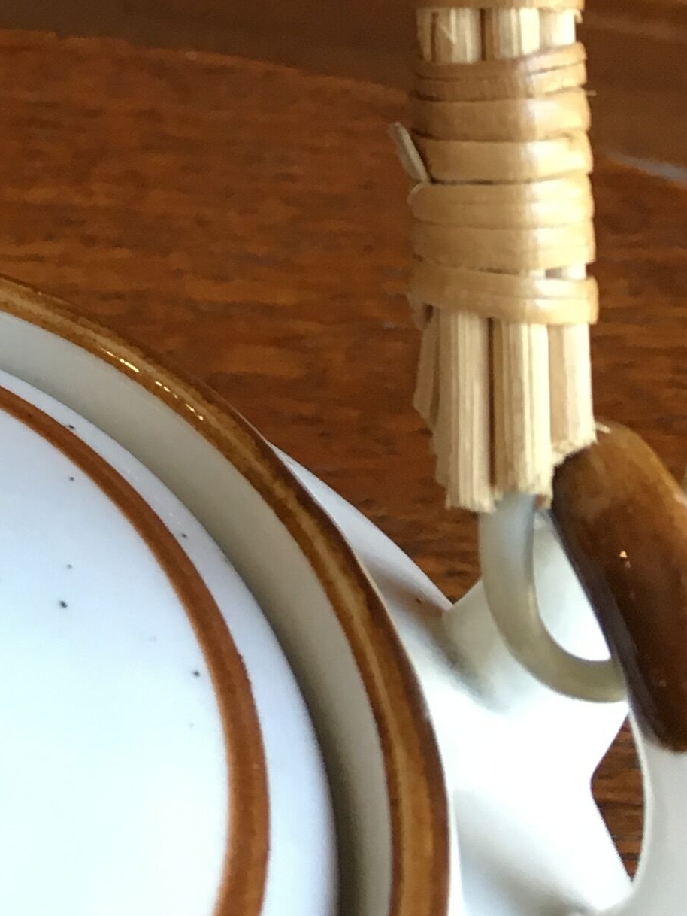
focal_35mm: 96
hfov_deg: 14.4
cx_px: -339
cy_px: -441
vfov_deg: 18.3
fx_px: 2539
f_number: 2.2
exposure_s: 1/33
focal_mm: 4.15
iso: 40
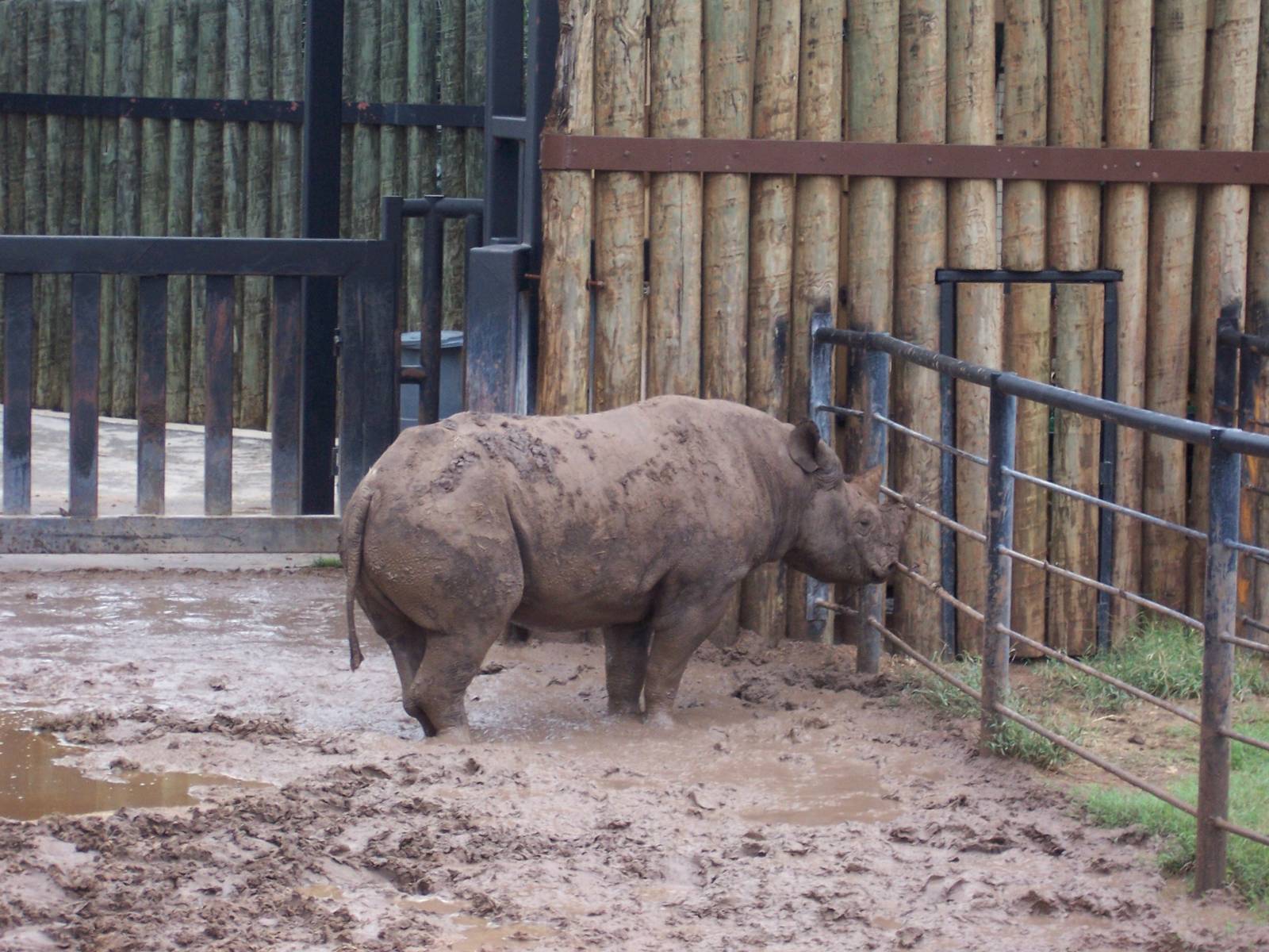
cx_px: 634
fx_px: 4839
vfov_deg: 11.2
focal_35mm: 132
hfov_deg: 14.9
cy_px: 476
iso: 140
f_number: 4.8
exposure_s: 1/125
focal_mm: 22
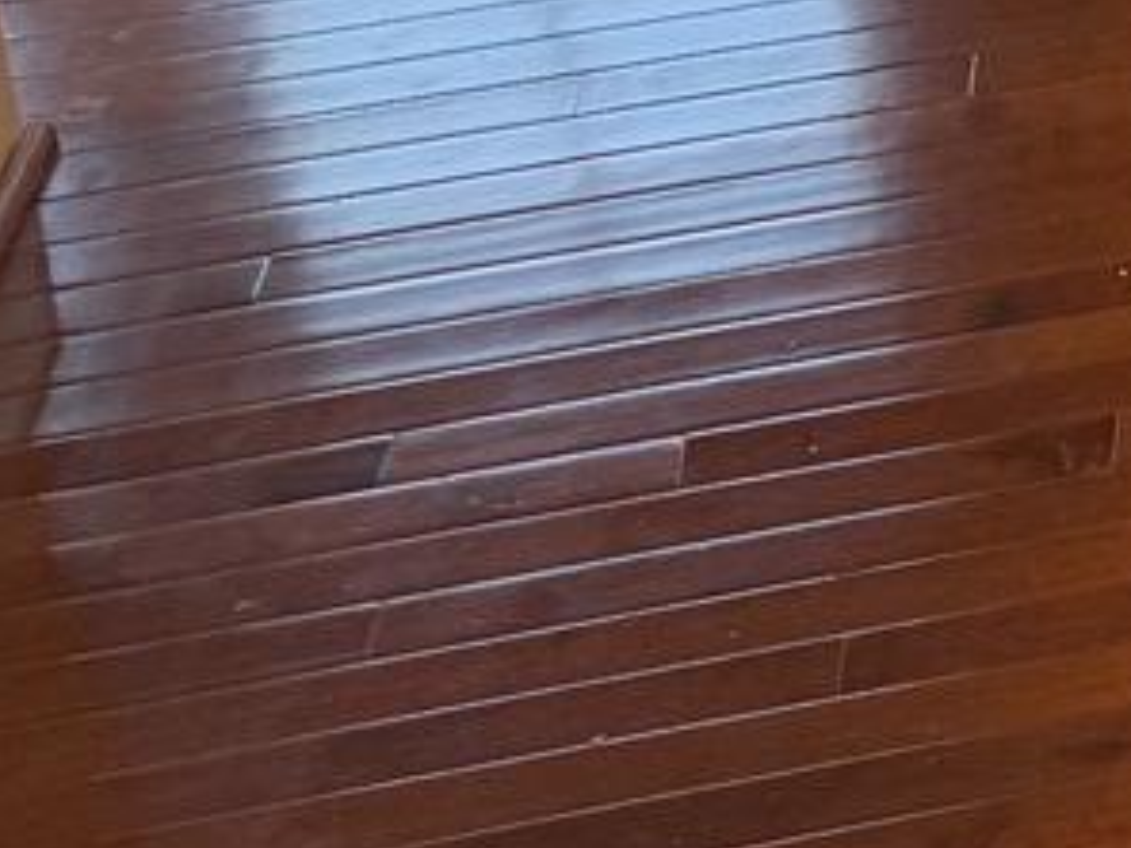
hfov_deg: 9.6
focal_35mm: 166
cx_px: 3267
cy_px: -1192
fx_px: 5424
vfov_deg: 8.2
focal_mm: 6.76
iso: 200
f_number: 1.78
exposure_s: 1/120
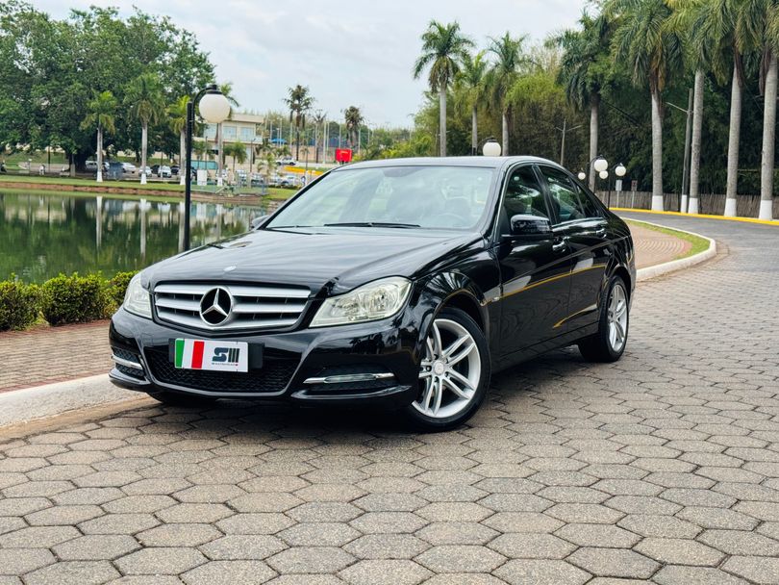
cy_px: 292
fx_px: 1081
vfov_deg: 30.3
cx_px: 390
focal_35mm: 48
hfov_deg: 39.6
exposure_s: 1/1923
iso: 64
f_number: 1.78
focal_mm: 6.76
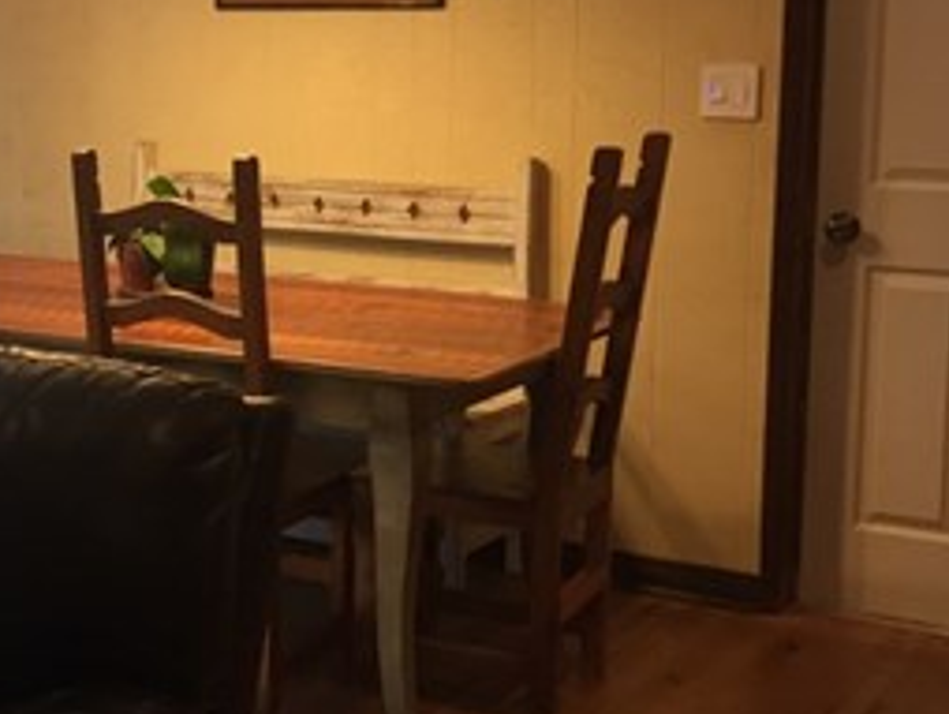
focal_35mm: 73
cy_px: 262
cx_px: -217
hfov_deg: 24.0
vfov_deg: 20.2
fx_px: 2003
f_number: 2.2
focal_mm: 4.15
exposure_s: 1/30
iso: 80
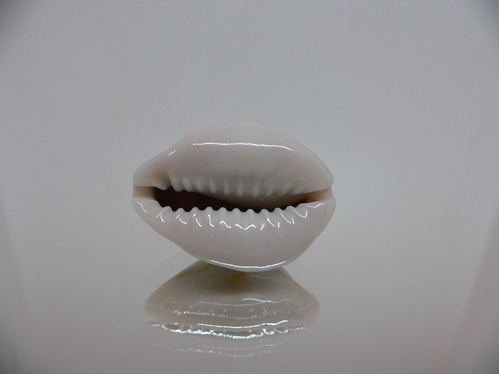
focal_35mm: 35
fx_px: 505
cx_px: 250
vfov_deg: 40.7
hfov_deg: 52.6
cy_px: 187
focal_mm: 4.6
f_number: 2.8
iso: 200
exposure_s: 1/60
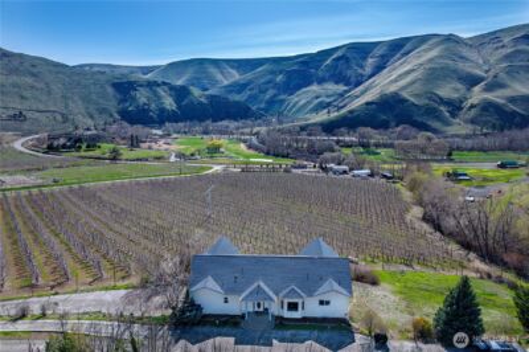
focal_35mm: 22
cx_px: 264
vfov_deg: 57.1
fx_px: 323
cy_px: 176
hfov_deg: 78.6
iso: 100
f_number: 2.8
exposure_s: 1/1250
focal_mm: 8.38
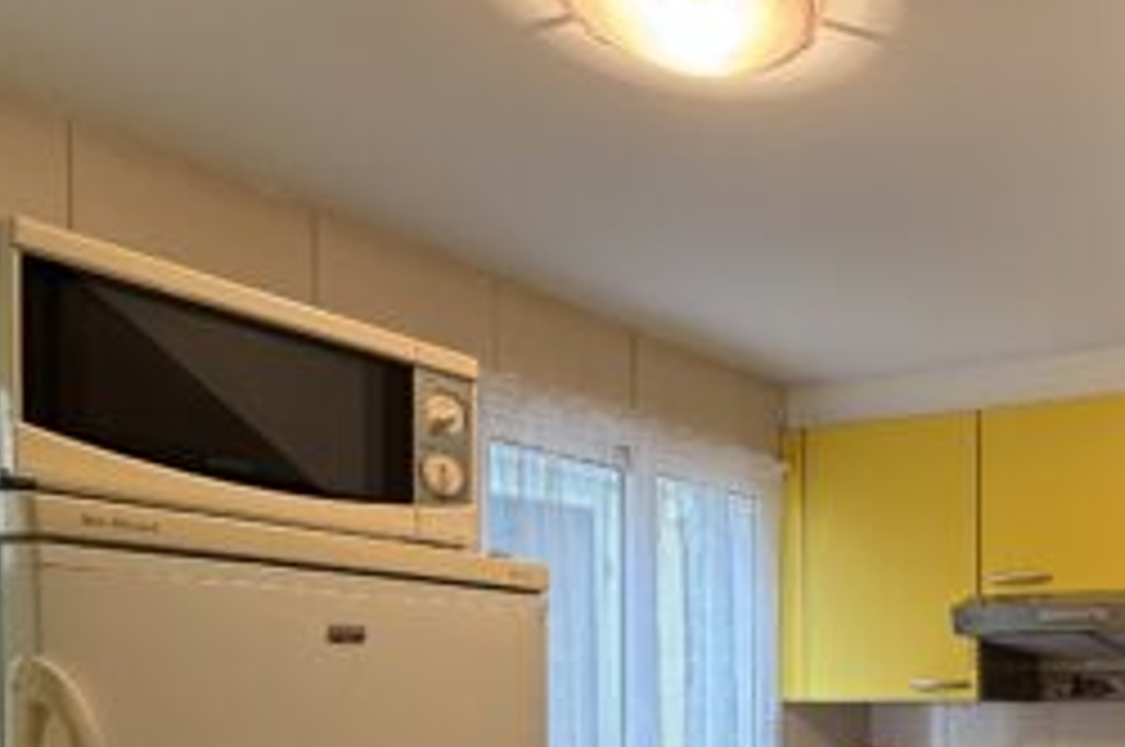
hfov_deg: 46.3
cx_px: 1107
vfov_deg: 34.5
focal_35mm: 35
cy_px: 738
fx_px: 1092
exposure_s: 1/50
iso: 200
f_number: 2.2
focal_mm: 2.22
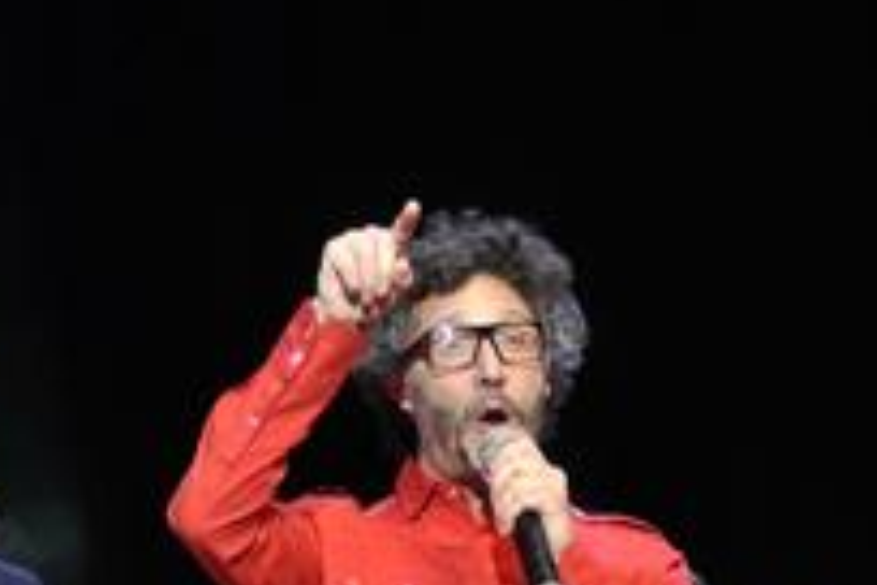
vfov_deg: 3.1
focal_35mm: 441
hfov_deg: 4.7
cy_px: 652
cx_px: 473
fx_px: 10742
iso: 360
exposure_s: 1/125
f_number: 2.8
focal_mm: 100
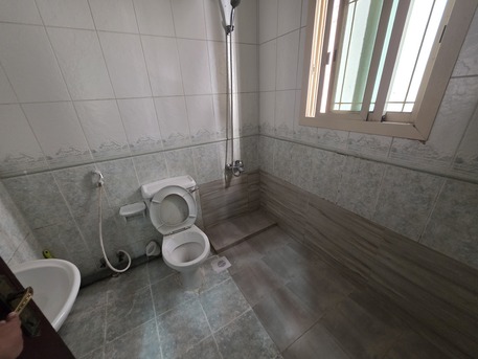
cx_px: 239
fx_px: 180
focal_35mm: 13
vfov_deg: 89.9
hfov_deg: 106.2
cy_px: 180
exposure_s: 1/50
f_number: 1.9
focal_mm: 2.2
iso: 250
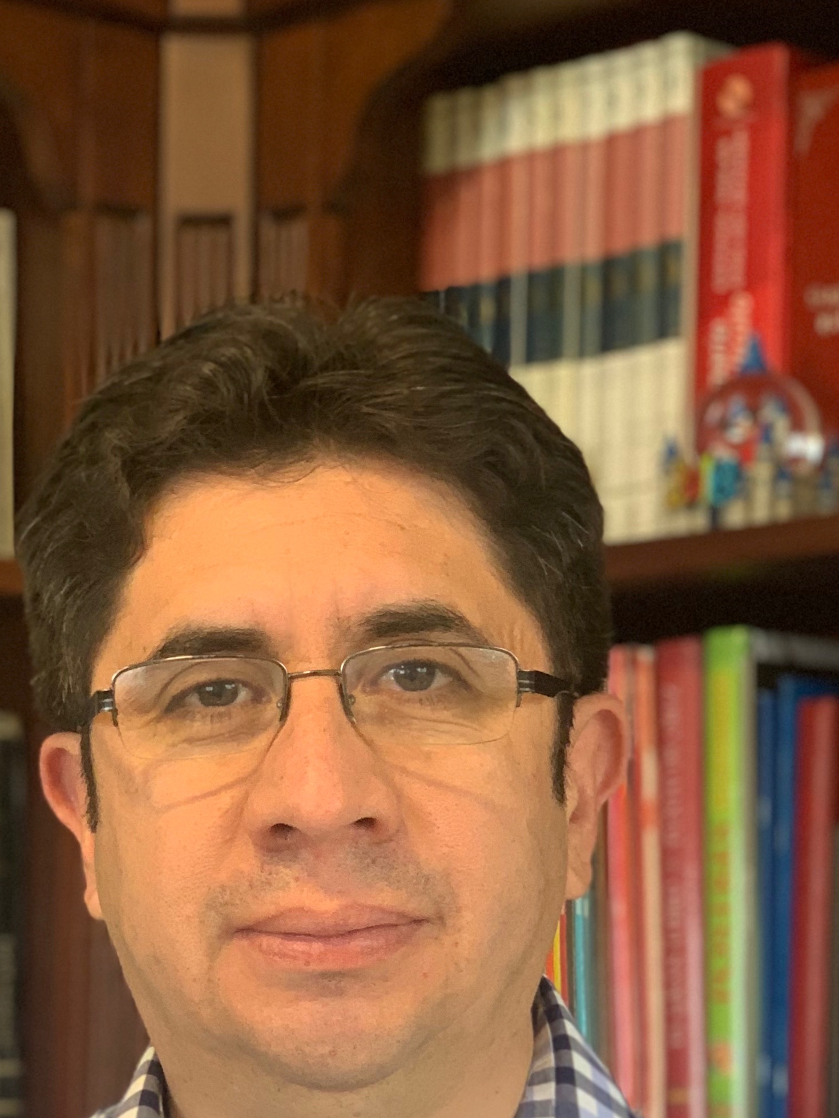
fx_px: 3457
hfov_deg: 13.8
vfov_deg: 18.0
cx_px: 298
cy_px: 1032
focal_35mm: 107
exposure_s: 1/60
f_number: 2.4
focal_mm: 6
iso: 160
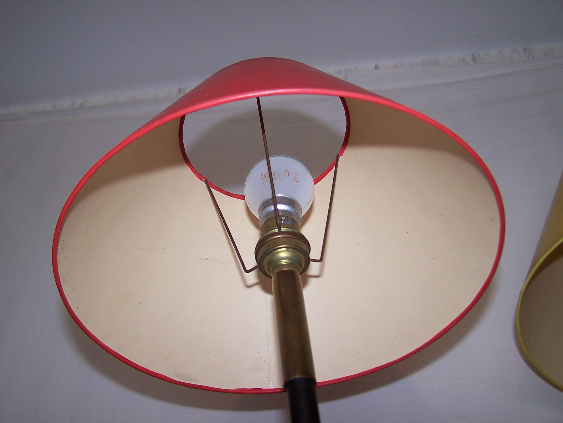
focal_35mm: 38
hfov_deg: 49.0
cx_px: 282
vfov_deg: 37.7
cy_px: 212
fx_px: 618
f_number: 2.8
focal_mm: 6.3
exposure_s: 1/60
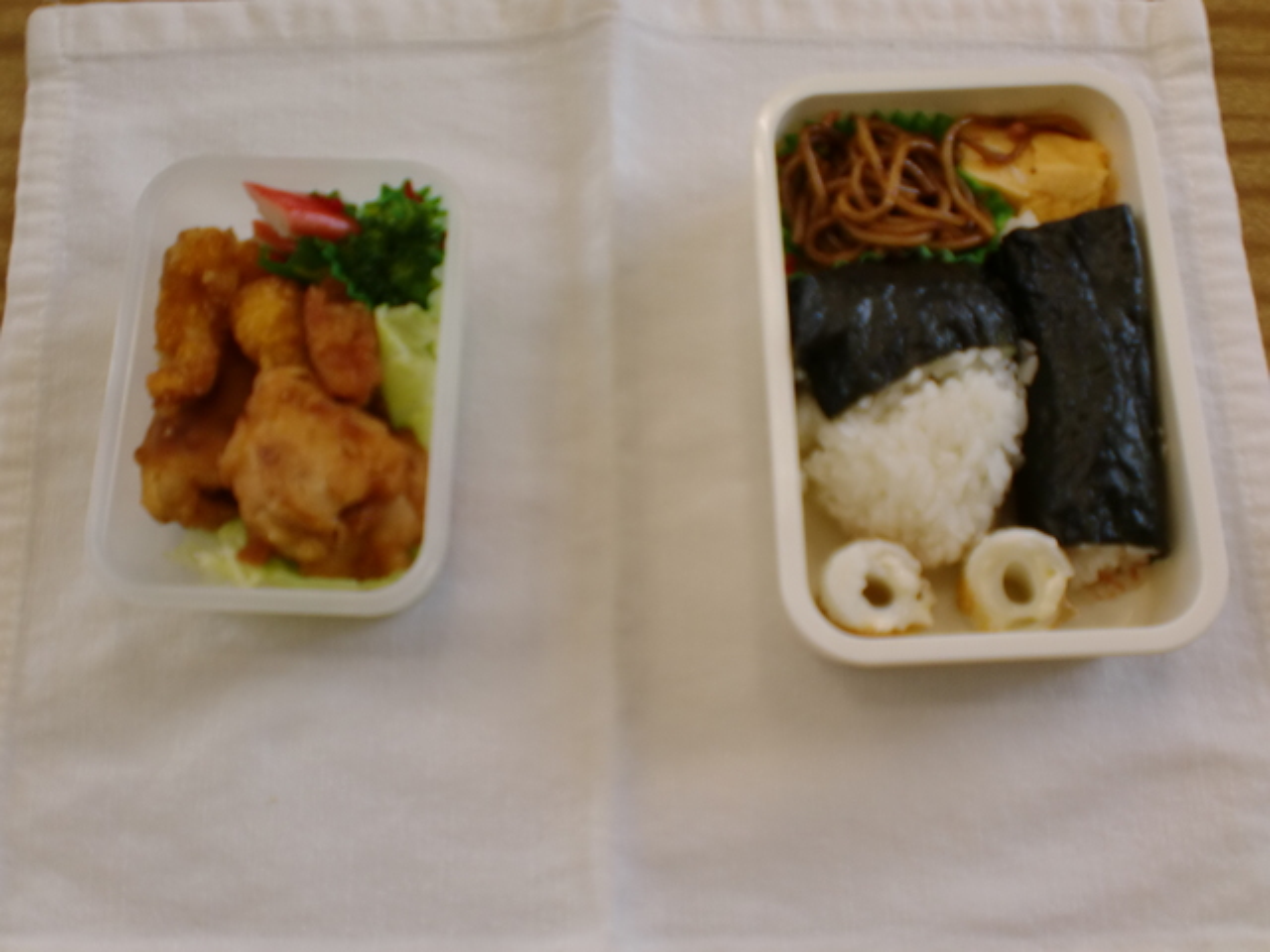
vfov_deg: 40.7
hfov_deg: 52.6
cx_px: 635
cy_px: 476
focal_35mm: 35
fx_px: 1284
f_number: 3.1
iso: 64
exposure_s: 1/80
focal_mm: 6.3
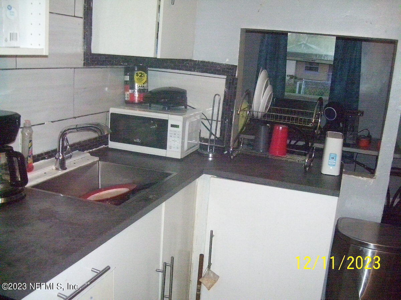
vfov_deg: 39.7
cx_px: 200
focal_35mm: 36
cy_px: 150
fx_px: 417
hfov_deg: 51.4
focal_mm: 6
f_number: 2.7
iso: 1250
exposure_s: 1/125
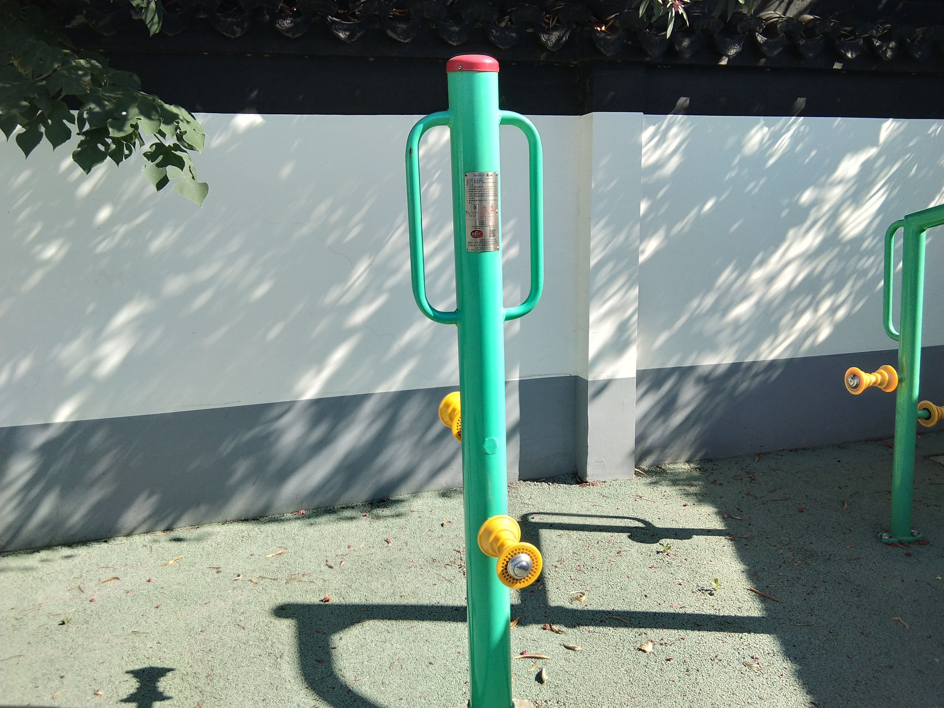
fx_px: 845
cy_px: 354
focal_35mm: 31
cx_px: 472
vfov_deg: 45.4
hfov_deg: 58.4
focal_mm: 3.69
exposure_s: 1/464
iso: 50
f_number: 2.2
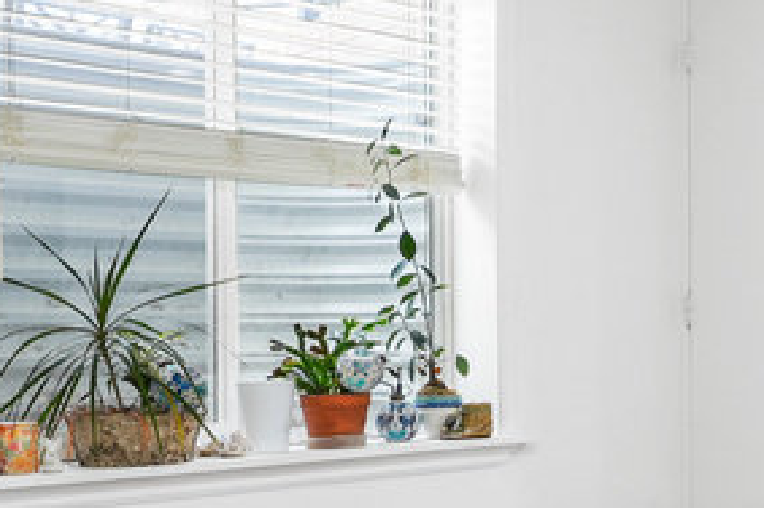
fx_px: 1229
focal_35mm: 58
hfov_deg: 31.3
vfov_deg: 23.2
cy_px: 359
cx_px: 807
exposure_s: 1/8
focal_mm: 16
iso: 250
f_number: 9
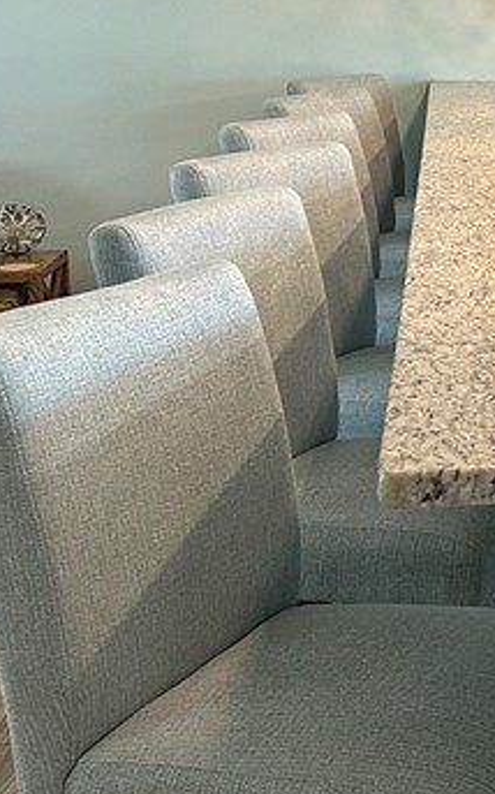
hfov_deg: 15.3
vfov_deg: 26.9
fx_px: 1642
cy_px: 238
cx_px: 835
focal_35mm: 76
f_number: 1.78
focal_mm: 6.86
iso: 250
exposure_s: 1/60
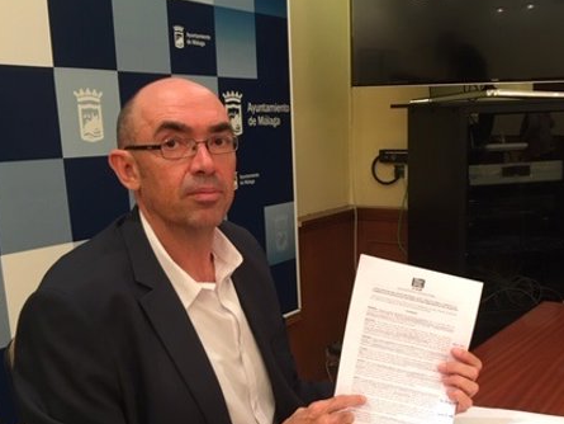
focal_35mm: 45
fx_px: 733
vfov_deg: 32.0
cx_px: 308
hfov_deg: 42.0
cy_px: 274
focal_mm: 4.15
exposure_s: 1/33
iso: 125
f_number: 2.2
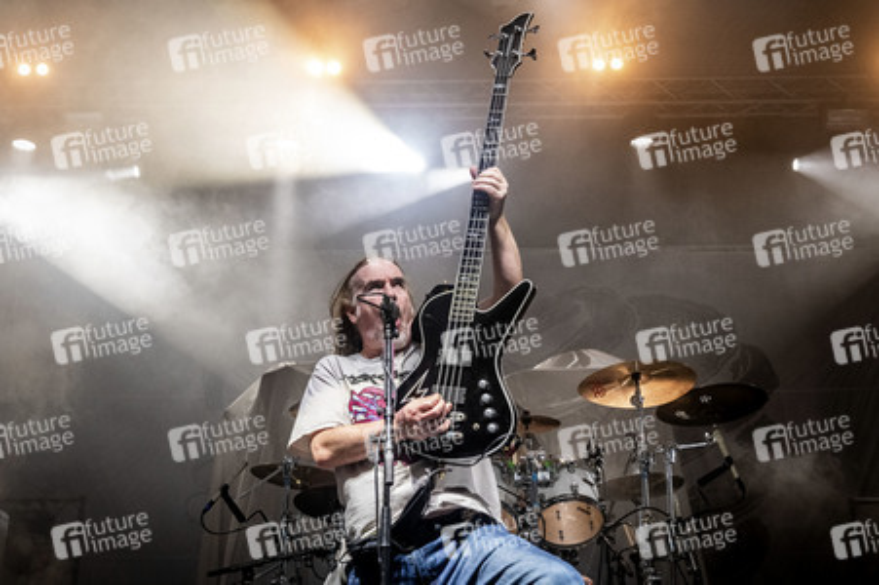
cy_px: 292
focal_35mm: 47
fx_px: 1147
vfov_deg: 28.6
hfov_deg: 41.9
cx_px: 440
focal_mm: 47
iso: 2000
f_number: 5.6
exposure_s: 1/400
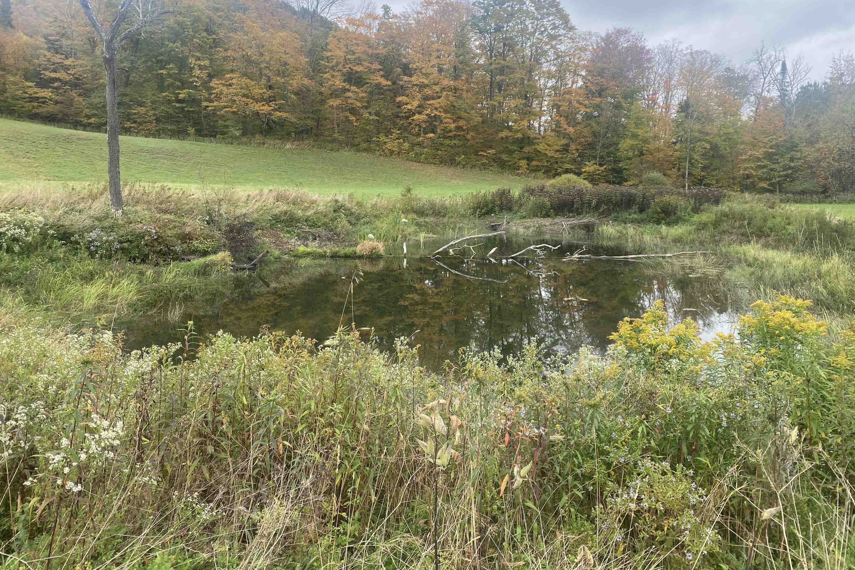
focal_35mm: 28
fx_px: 665
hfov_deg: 65.5
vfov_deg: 46.2
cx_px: 431
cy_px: 239
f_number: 1.8
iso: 32
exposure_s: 1/280
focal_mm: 4.25
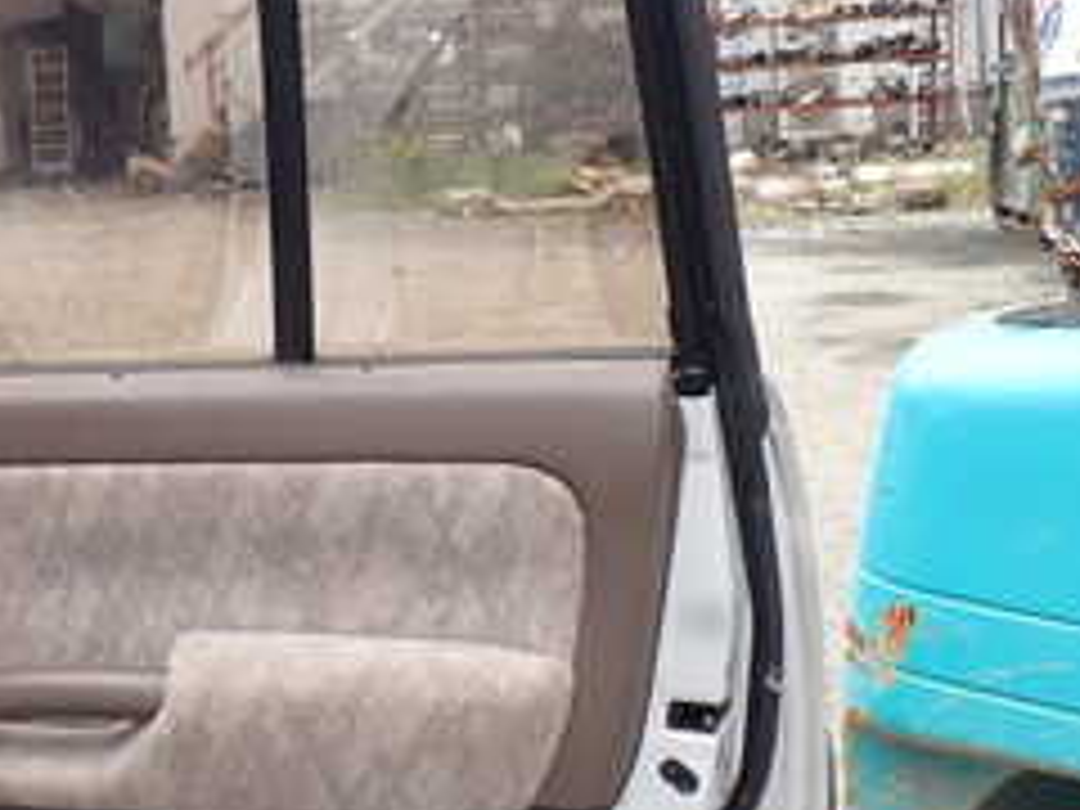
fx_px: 2340
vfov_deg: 19.6
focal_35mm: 75
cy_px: 414
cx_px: 14
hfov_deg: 24.8
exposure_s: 1/250
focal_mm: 5.4
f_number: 3.2
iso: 100
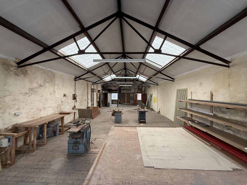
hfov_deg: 102.1
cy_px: 92
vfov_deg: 85.7
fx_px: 100
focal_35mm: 14
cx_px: 124
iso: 125
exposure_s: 1/99
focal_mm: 2.22
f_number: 2.2
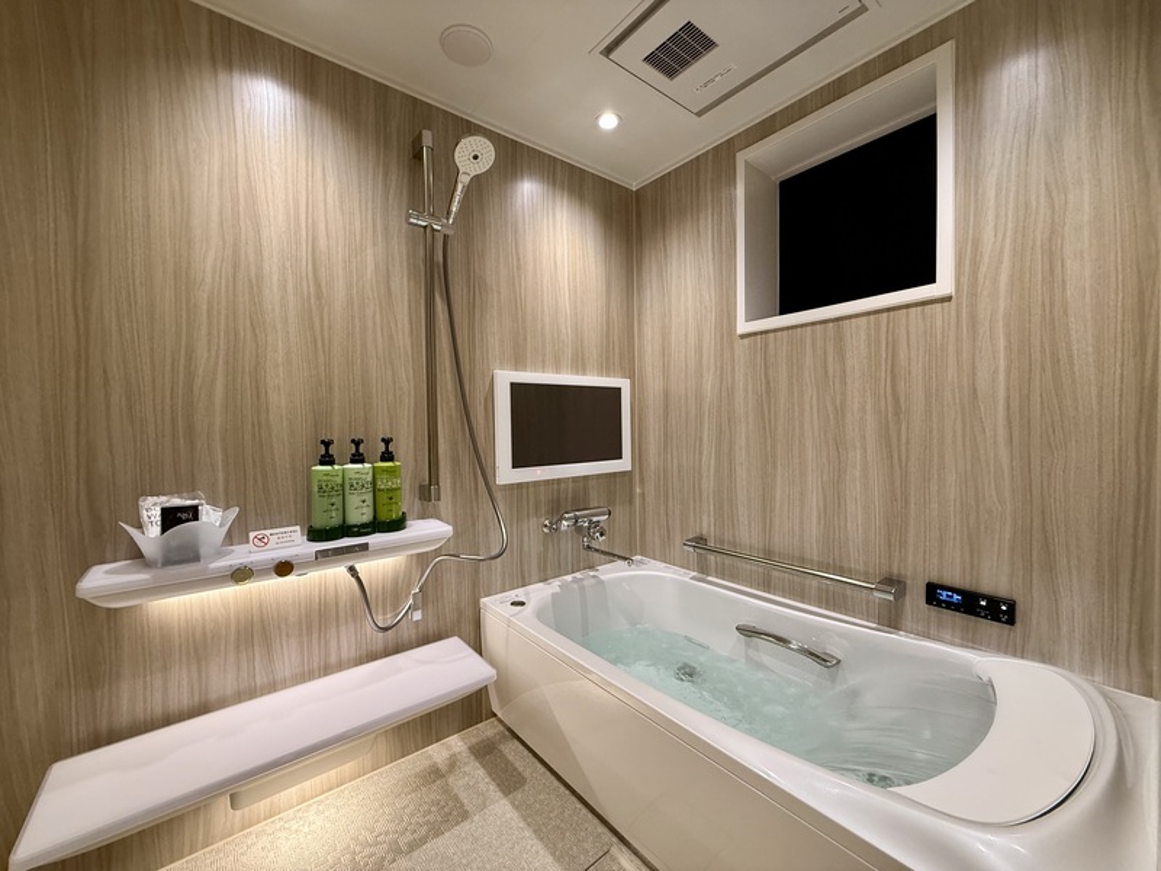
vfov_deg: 85.7
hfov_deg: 102.1
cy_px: 436
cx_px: 580
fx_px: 470
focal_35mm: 14
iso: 250
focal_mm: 2.22
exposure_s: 1/50
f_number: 2.2
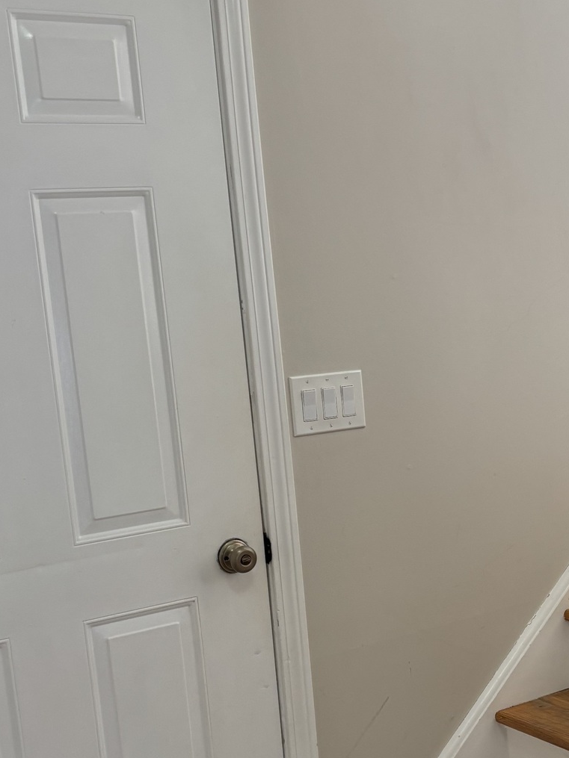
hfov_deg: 24.3
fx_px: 1293
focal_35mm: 59
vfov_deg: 32.5
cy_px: 497
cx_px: 476
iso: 80
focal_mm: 5.96
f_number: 1.6
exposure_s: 1/120
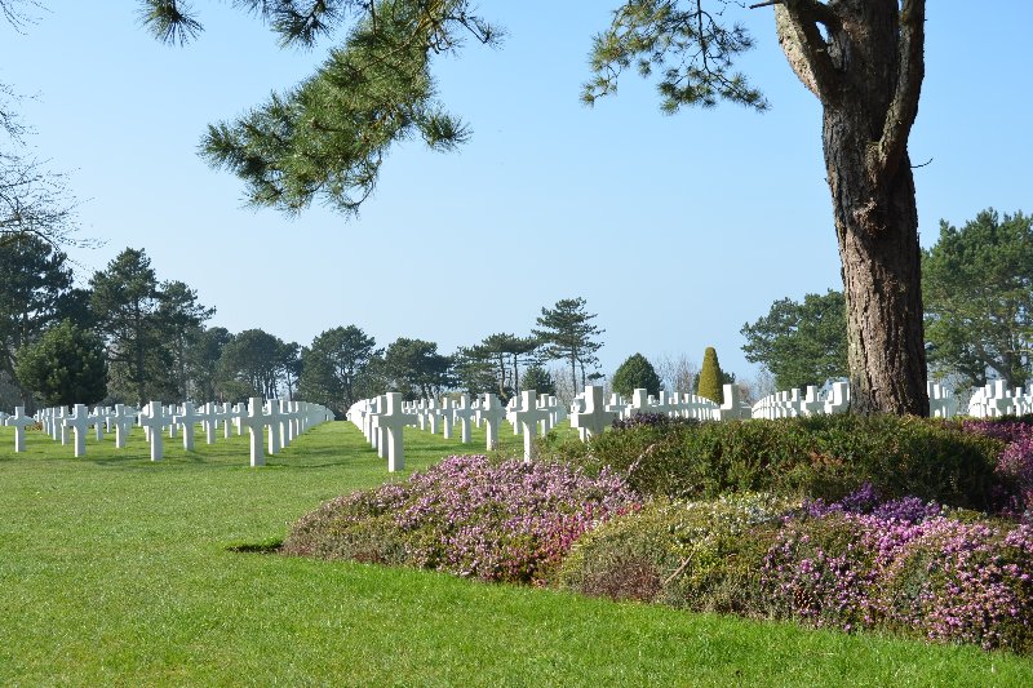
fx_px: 1033
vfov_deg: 36.9
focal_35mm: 36
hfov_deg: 53.1
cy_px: 344
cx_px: 516
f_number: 7.1
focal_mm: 24
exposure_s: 1/250
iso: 125
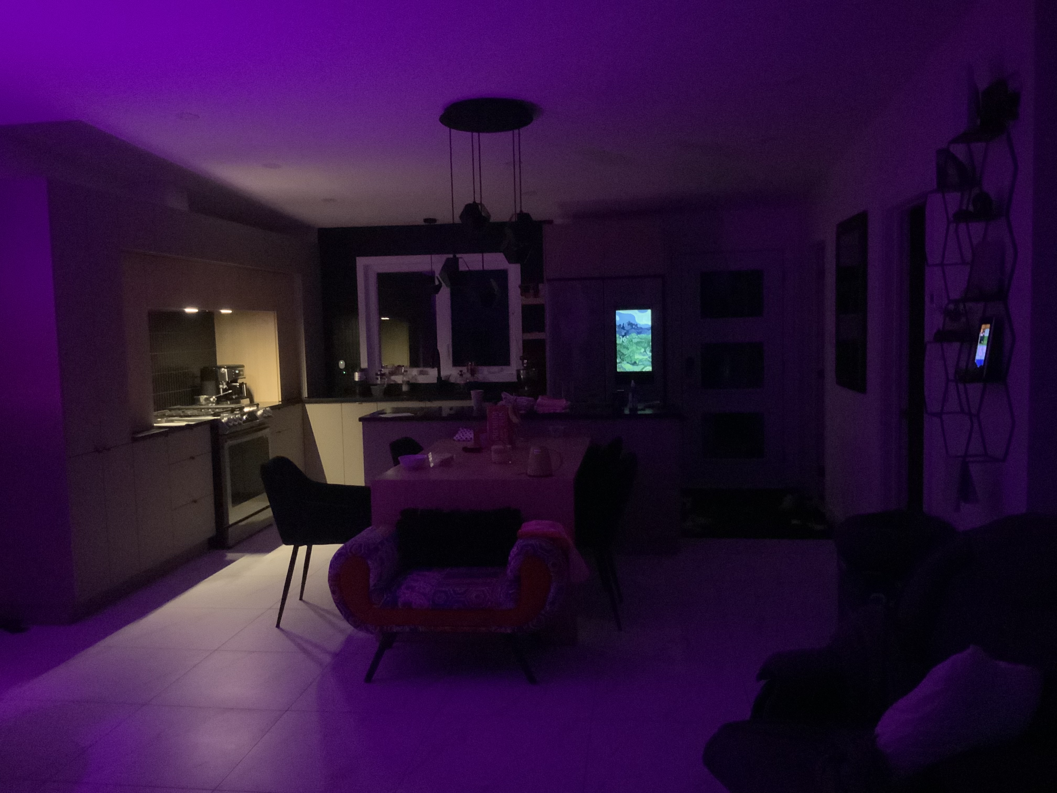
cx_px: 528
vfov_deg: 48.2
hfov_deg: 61.7
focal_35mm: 29
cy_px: 396
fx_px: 886
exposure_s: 1/15
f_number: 1.8
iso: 1600
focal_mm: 3
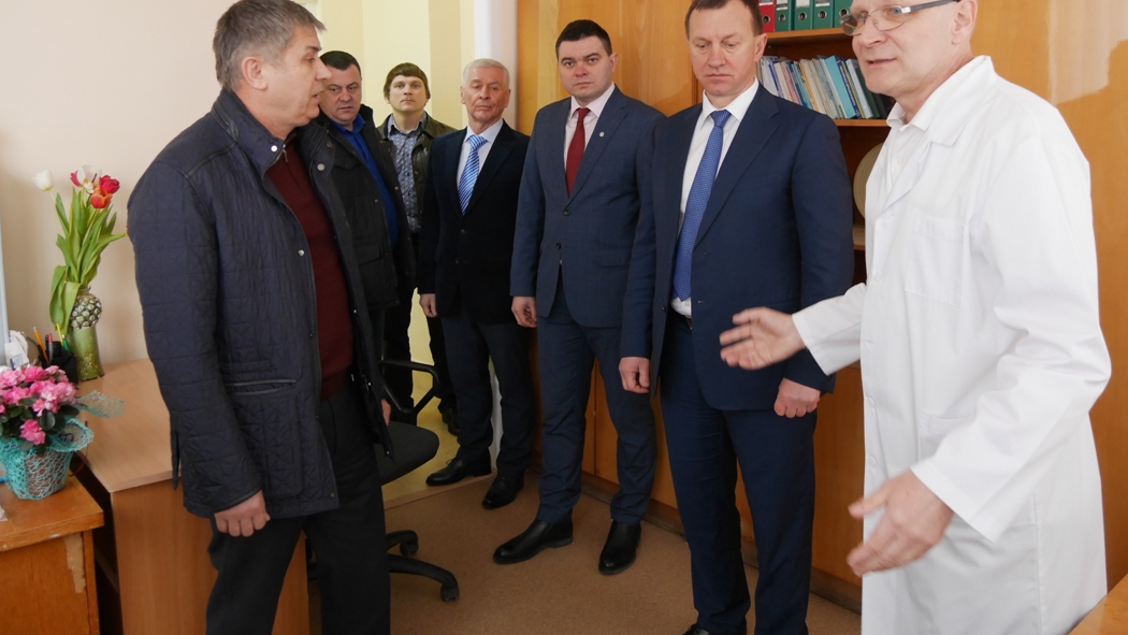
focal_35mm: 31
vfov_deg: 37.4
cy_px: 217
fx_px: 927
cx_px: 572
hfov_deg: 62.6
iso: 1000
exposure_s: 1/60
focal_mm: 14
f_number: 3.5
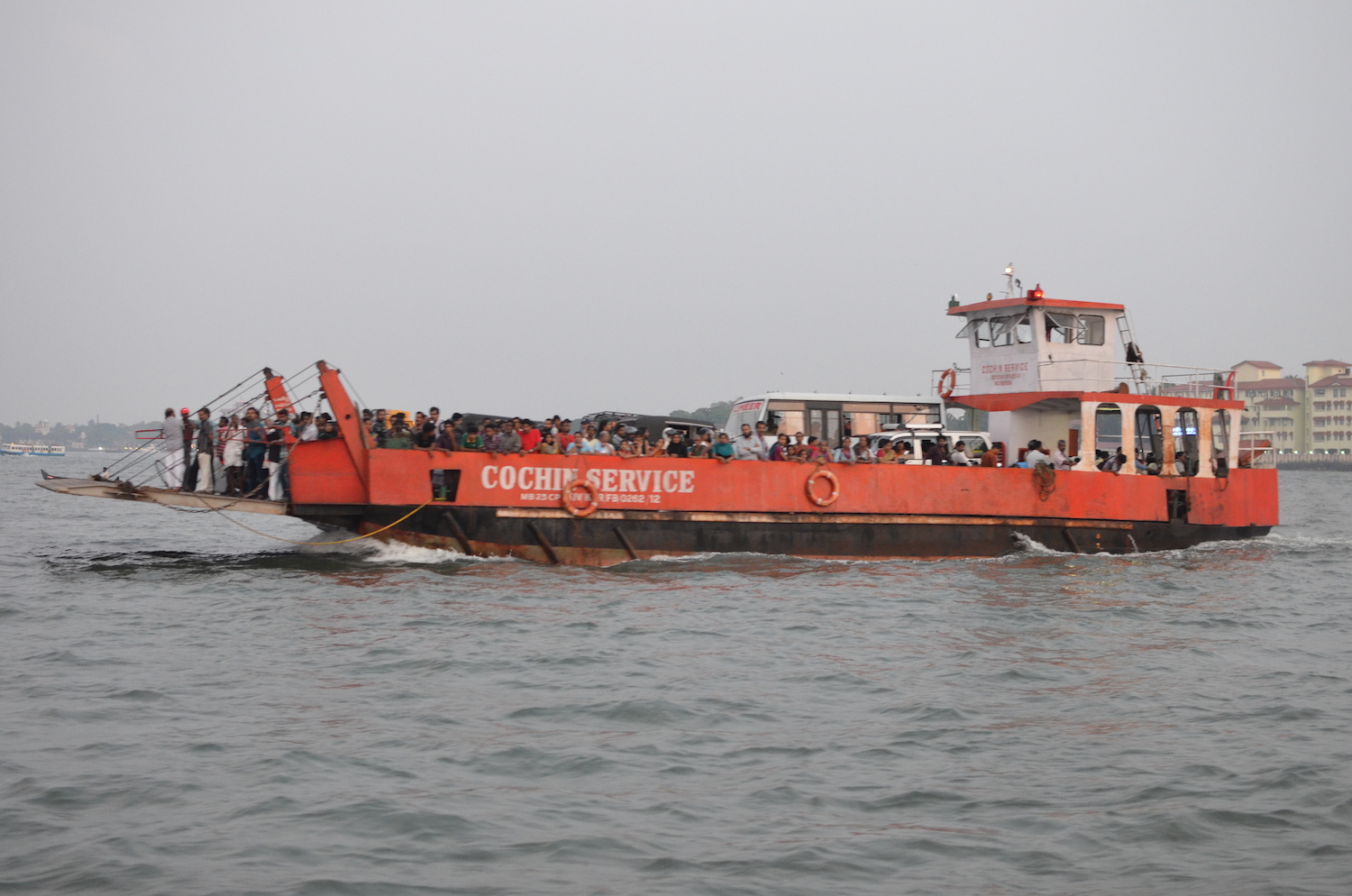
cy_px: 448
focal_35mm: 52
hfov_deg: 37.9
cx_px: 676
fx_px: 1968
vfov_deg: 25.6
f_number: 3.2
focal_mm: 35
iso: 2000
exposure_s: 1/80
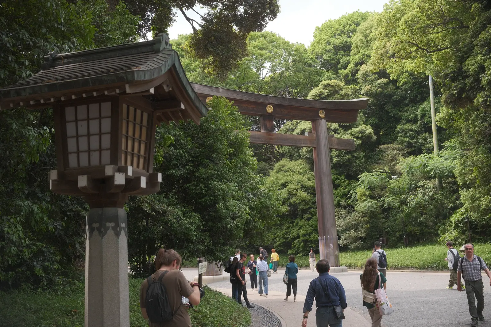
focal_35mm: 41
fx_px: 559
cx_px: 246
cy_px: 164
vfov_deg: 32.6
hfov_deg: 47.4
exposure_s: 1/1000
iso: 1250
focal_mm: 27
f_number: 4.5
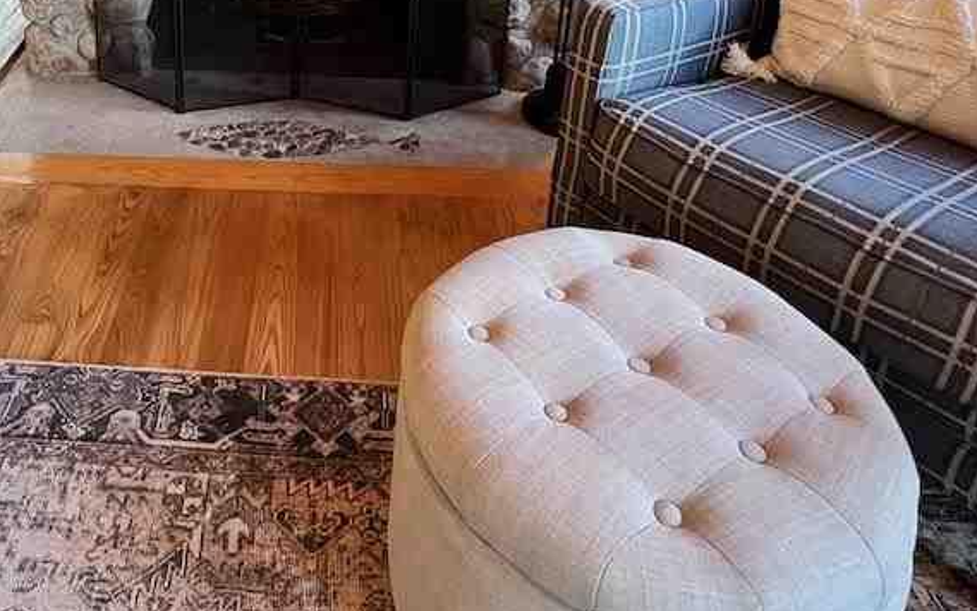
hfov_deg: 58.7
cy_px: -67
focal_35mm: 31
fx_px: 826
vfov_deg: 34.8
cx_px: 270
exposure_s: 1/60
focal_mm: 1.57
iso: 500
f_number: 1.8
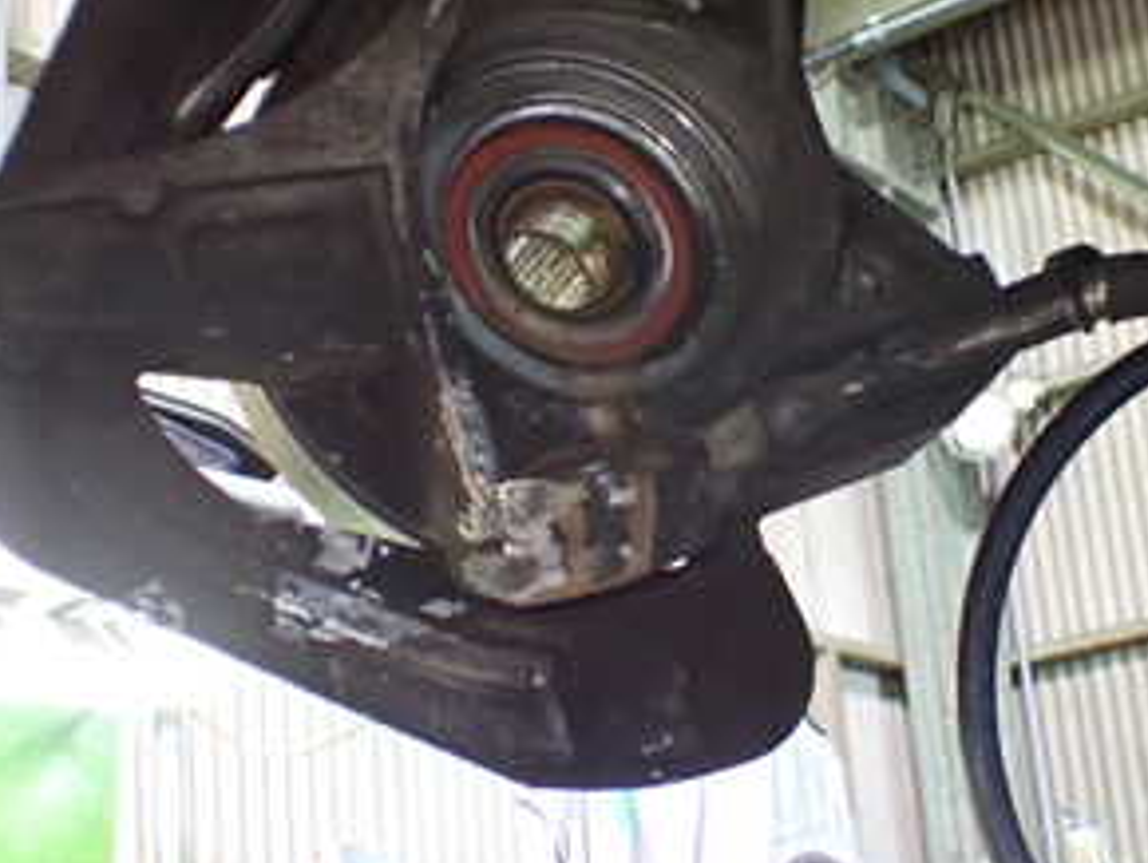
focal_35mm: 62
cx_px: 847
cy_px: 412
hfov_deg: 30.7
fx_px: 2058
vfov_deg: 23.7
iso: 800
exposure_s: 1/40
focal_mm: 5.4
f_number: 2.3
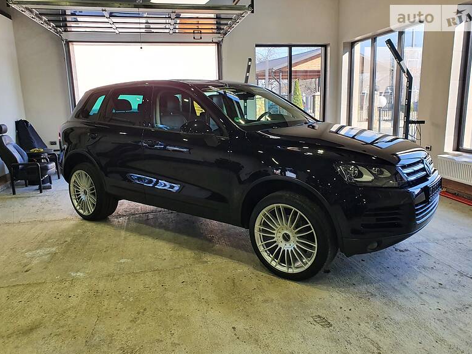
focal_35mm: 27
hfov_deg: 65.3
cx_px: 242
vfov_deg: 51.4
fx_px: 368
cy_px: 181
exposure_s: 1/153
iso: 50
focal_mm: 4.3
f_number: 2.4
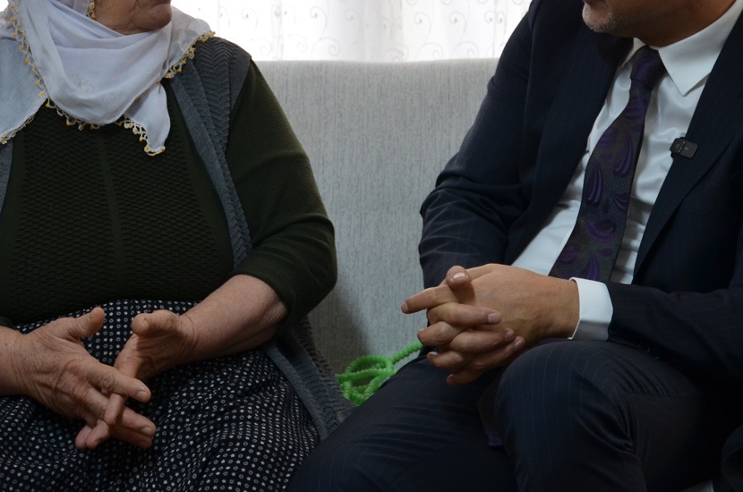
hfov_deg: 12.3
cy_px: 87
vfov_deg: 8.1
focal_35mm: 168
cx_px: 354
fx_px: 3461
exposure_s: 1/60
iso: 500
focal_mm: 62
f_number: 5
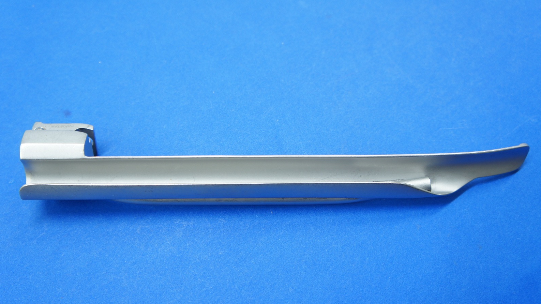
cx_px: 272
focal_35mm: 38
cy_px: 167
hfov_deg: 52.8
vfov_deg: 31.2
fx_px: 545
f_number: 4
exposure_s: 1/40
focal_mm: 24
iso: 250
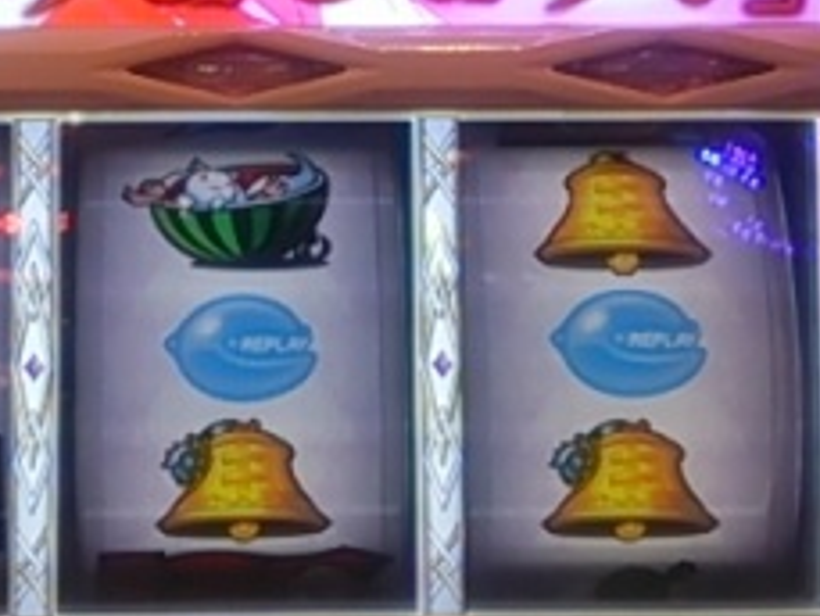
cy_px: 32
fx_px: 1588
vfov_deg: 21.3
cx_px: 251
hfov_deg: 28.7
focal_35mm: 67
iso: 64
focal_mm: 4.06
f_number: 1.94
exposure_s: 1/59
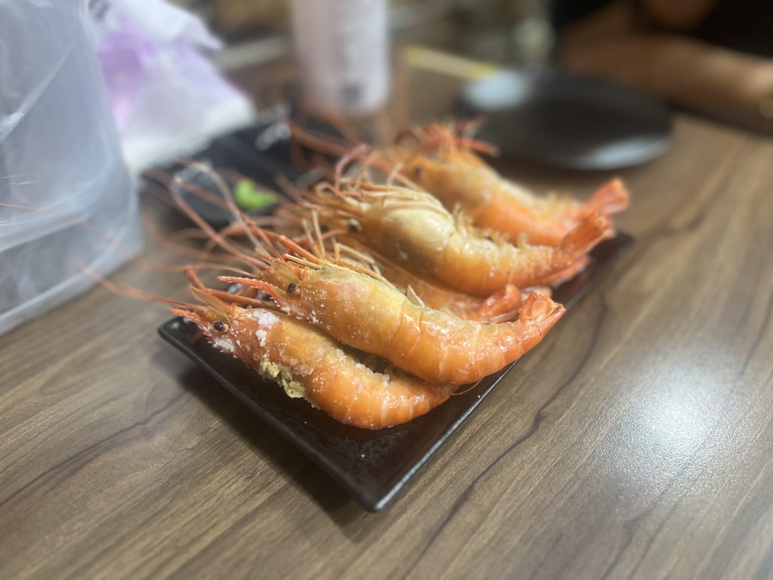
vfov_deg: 53.1
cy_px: 290
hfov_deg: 67.3
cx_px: 386
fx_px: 581
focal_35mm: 26
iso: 160
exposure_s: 1/60
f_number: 1.5
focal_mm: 5.7
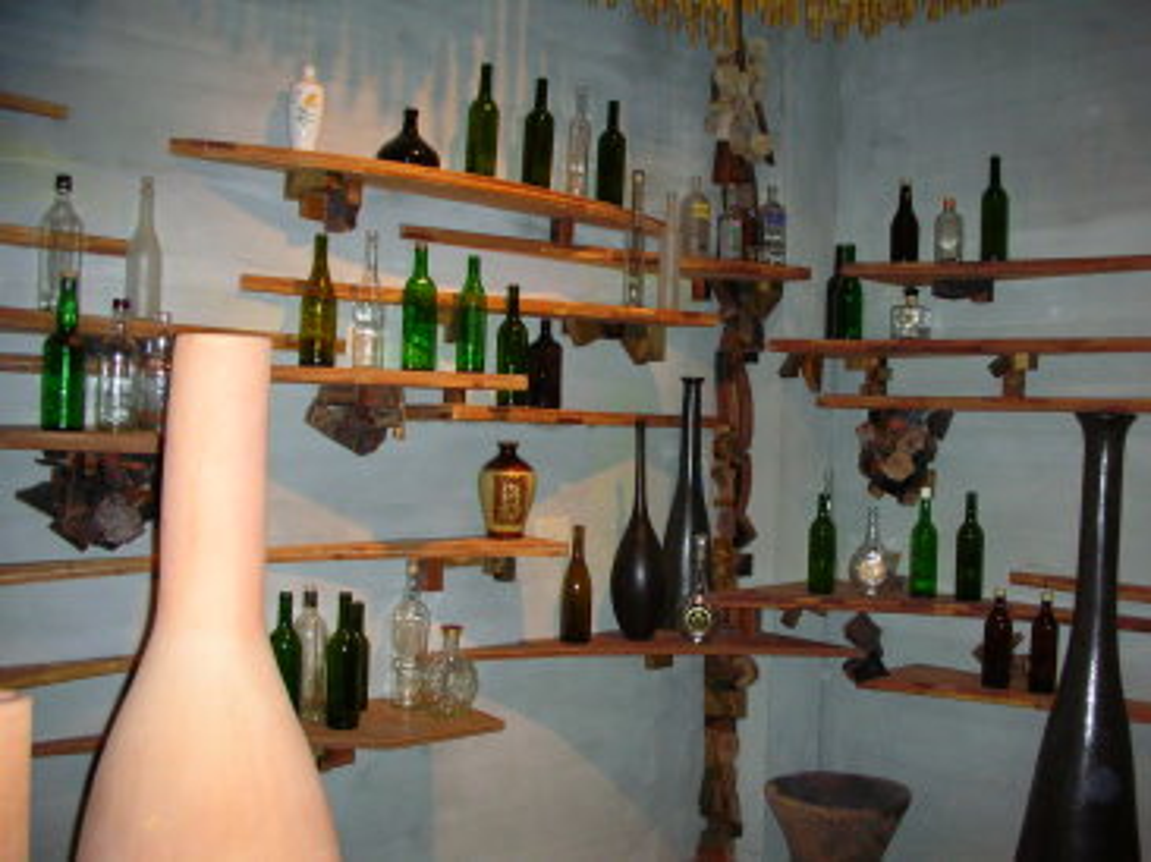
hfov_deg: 52.7
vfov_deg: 40.7
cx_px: 576
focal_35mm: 35
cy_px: 431
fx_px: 1163
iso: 116
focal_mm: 5.8
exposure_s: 1/60.1
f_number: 3
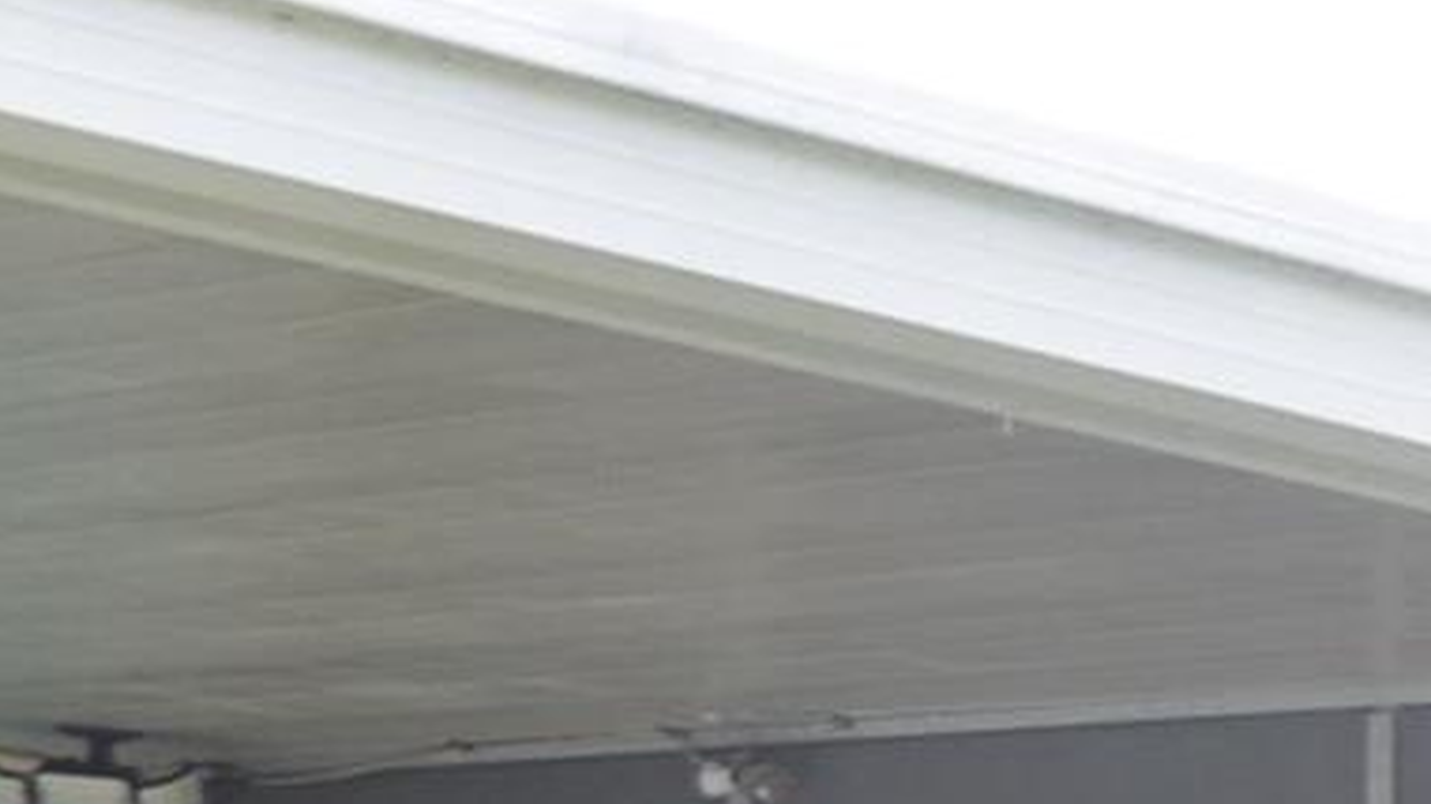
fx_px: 7252
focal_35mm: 191
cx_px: 2757
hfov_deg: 10.5
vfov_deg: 6.1
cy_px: 1924
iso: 360
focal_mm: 29
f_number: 8
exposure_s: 1/250
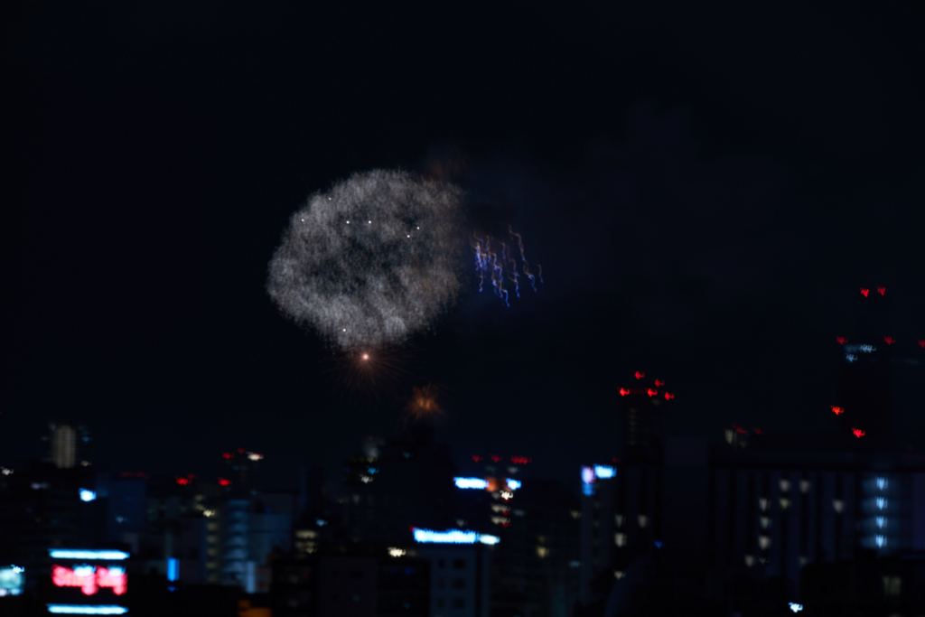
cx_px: 462
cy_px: 308
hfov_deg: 10.3
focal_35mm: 200
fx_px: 5139
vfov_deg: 6.9
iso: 100
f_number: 7.1
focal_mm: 200
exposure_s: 1
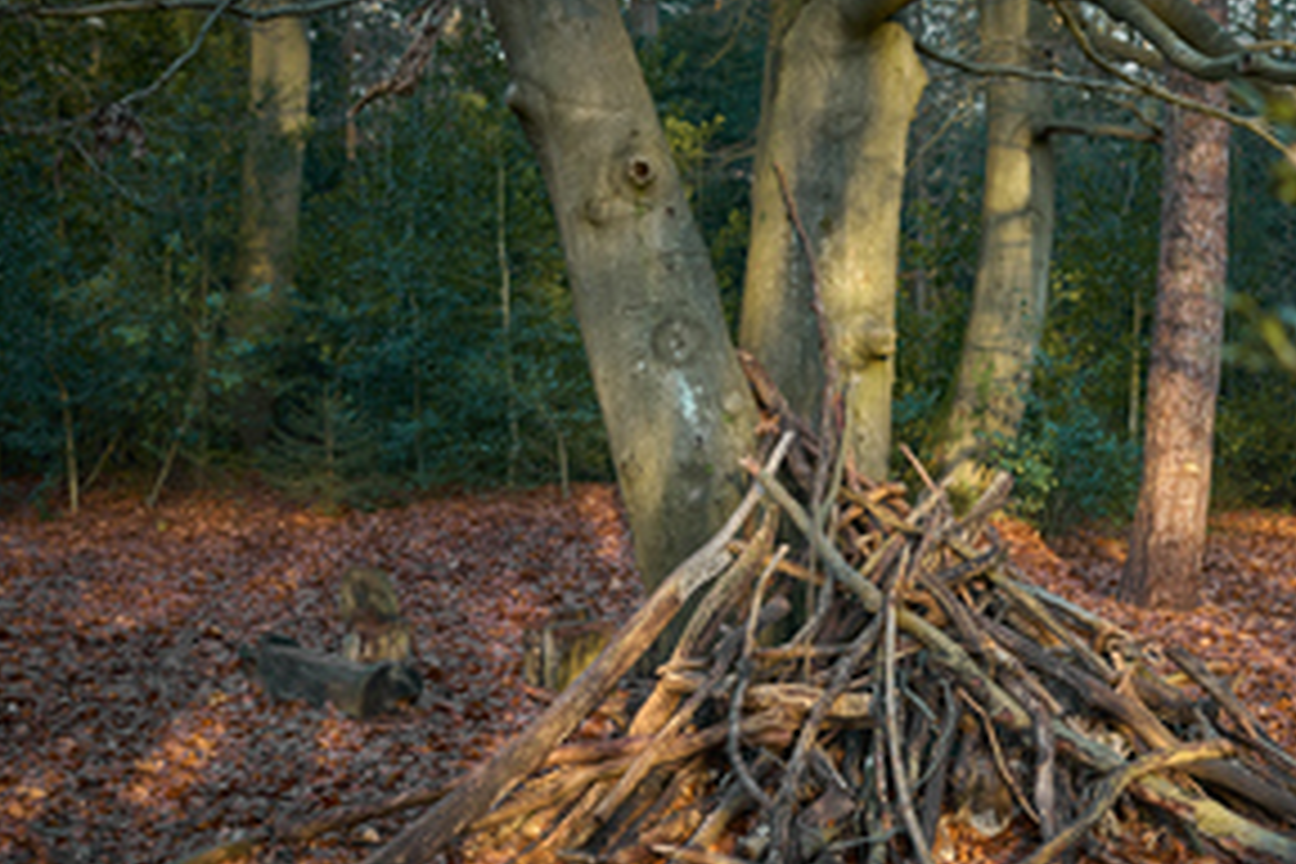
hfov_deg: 25.1
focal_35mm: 80
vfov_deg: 17.0
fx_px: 2880
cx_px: 954
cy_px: 538
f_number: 3.5
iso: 320
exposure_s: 1/160
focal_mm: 50
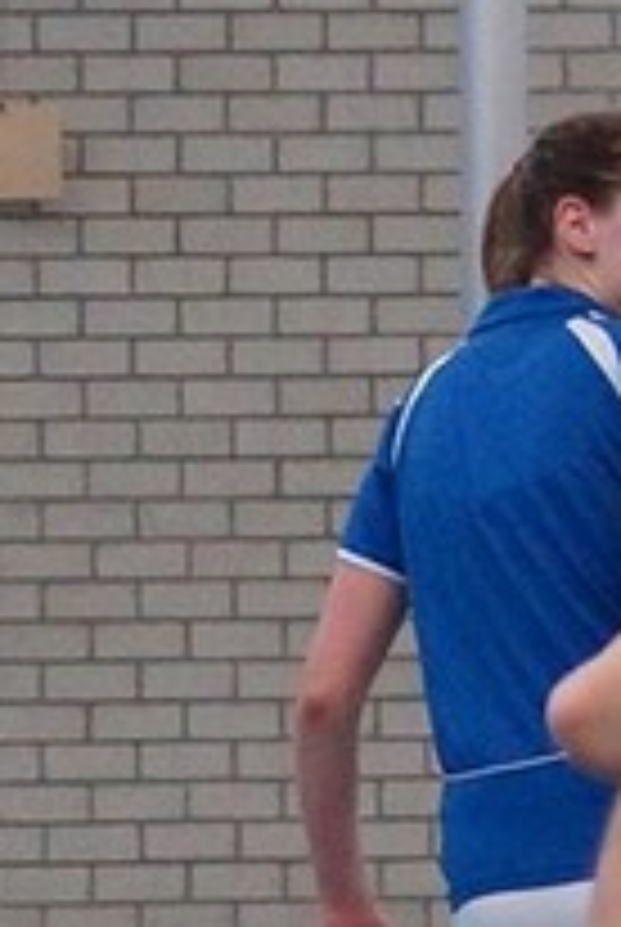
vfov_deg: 10.6
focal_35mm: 194
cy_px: 734
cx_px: 1089
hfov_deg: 6.9
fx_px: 5003
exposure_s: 1/320
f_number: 3.2
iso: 1250
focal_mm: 26
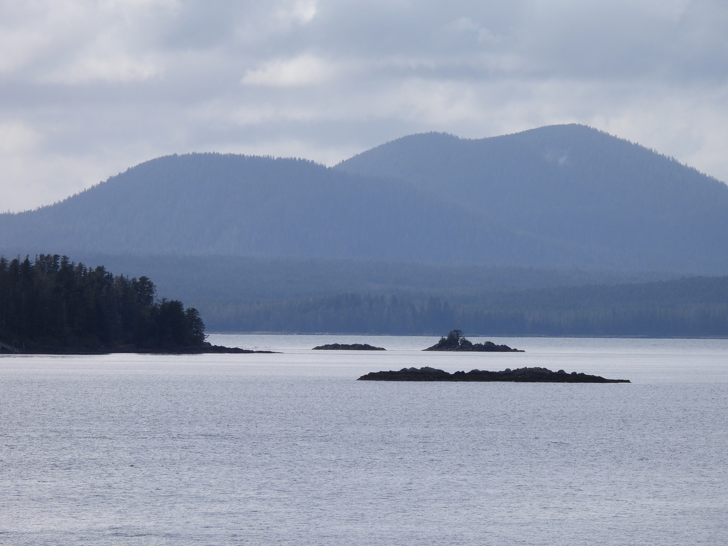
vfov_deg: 4.2
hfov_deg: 5.7
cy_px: 273
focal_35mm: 350
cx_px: 364
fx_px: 7361
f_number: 5
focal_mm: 62.5
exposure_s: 1/1000
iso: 100
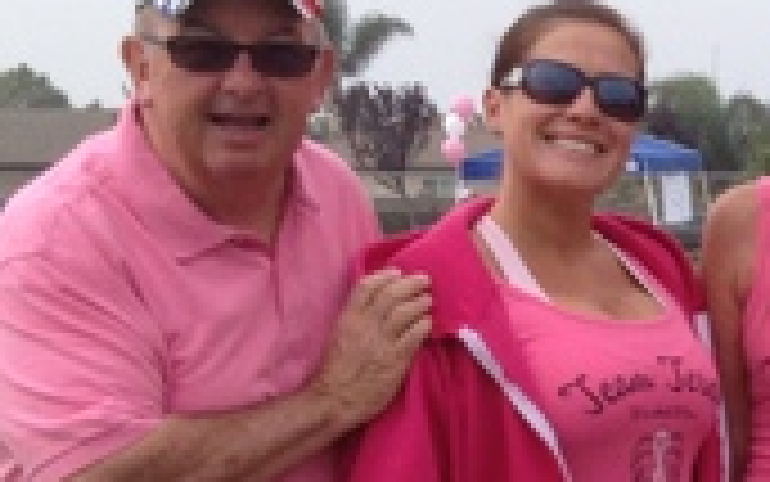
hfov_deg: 12.5
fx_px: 3275
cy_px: 527
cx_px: 1297
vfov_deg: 8.4
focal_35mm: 156
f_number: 2.4
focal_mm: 4.28
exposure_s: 1/1200
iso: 50
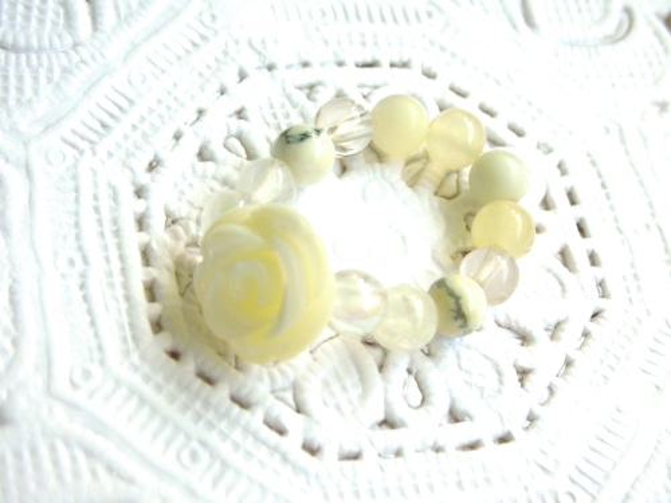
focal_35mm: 73
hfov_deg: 26.7
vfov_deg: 20.2
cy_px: 252
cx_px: 336
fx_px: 1415
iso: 50
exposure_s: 1/60.1
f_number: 4.4
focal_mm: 12.2
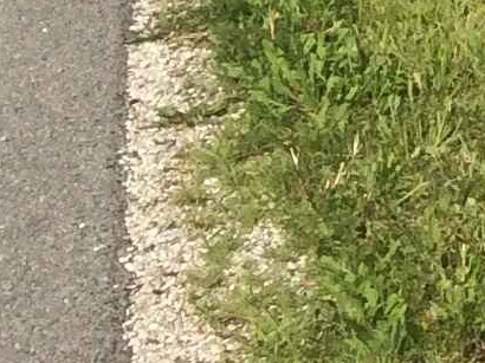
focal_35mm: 231
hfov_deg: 7.1
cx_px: 1701
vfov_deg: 5.7
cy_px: -946
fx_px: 3235
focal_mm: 4.15
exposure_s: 1/2933
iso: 32
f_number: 2.2
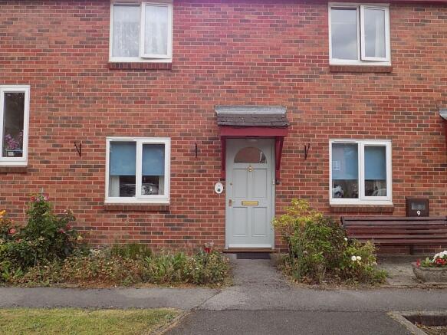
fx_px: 387
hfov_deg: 60.0
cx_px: 224
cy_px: 168
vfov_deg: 46.8
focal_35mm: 30
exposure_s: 1/200
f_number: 3.3
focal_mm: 5.3
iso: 80
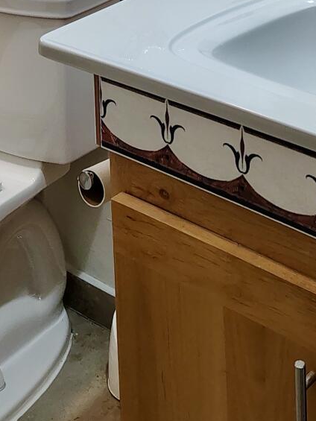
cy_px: -178
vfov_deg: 20.3
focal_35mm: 85
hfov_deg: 17.4
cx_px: 141
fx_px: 1034
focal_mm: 5.56
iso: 752
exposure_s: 1/120
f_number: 1.8
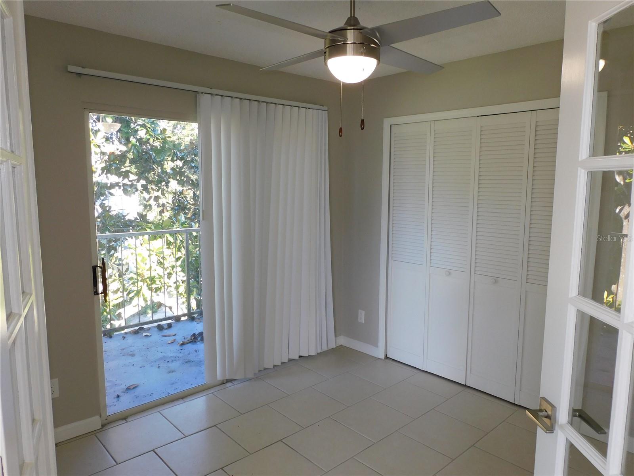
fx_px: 440
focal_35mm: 24
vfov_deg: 56.8
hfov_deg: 71.6
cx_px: 317
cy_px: 238
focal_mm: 4.3
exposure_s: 1/40
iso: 125
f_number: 3.3
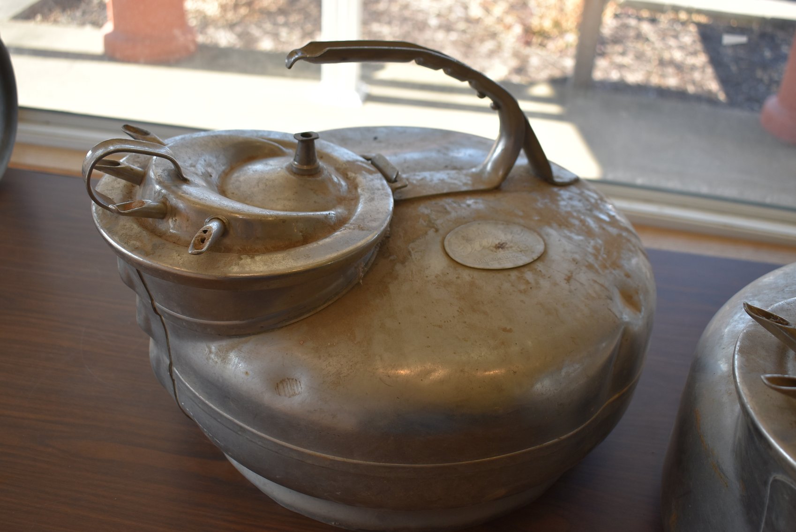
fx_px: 863
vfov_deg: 34.3
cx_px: 398
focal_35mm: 39
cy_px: 266
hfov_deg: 49.5
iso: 280
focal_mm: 26
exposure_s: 1/200
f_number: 5
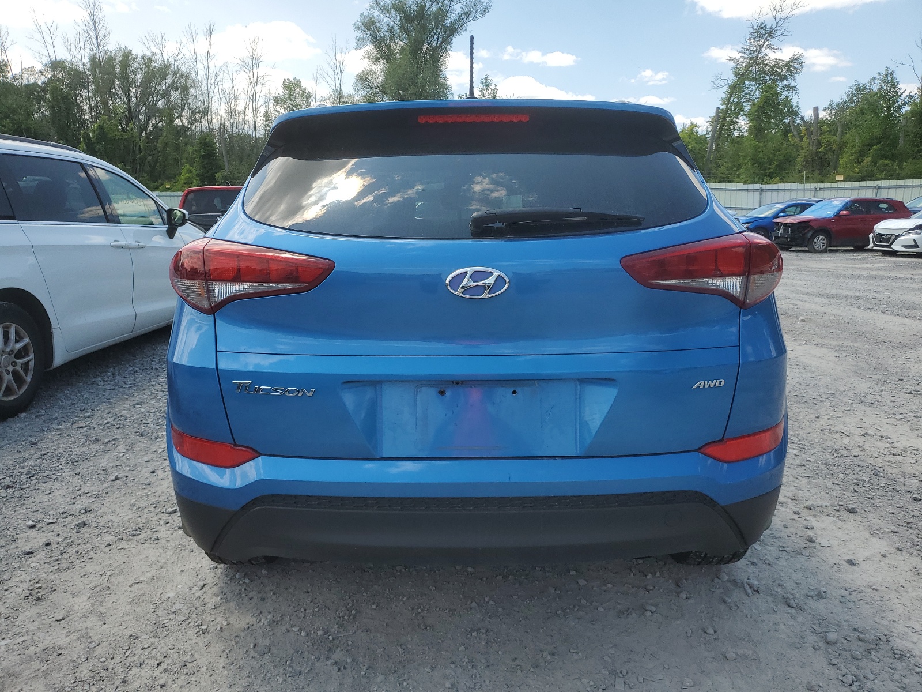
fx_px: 693
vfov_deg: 53.1
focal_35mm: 26
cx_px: 461
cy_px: 346
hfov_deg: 67.3
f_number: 1.5
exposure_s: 1/2500
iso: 50
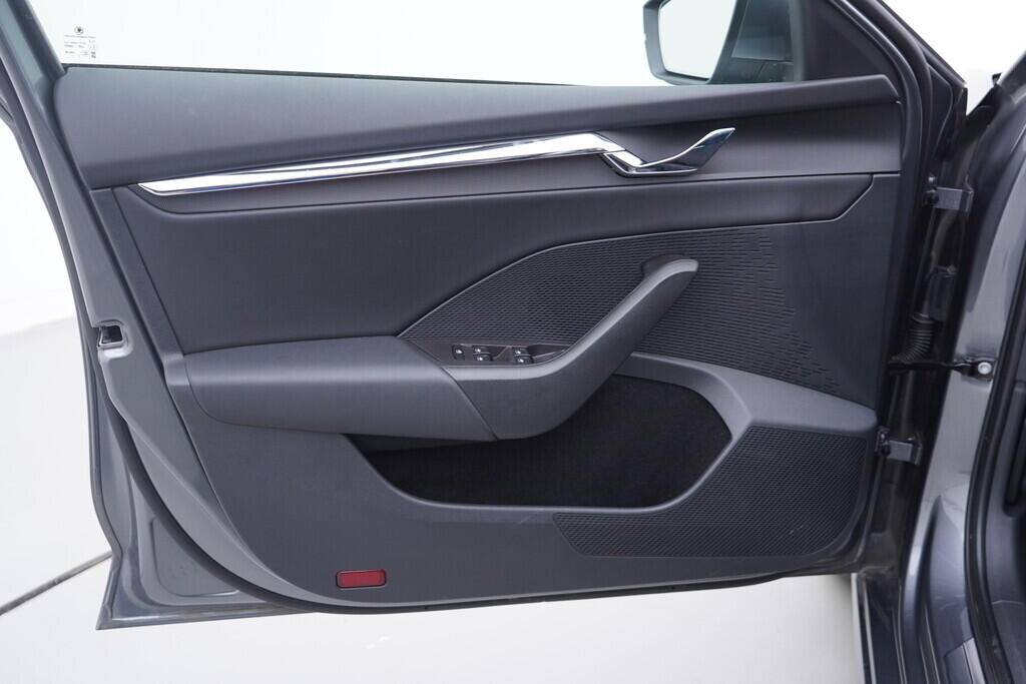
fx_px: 1026
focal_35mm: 36
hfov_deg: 53.1
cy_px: 342
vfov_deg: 36.9
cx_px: 513
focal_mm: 24
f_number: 2.8
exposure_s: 1/40
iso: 125
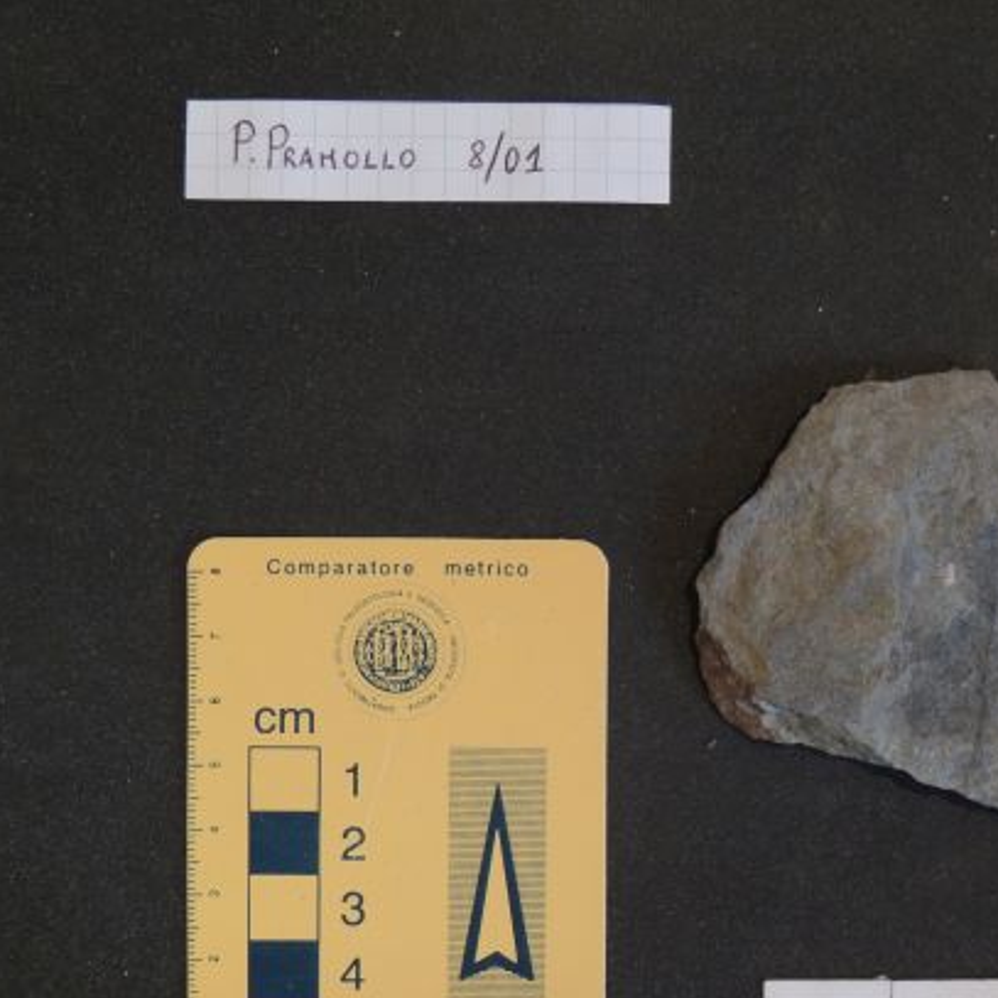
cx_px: 716
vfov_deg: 12.6
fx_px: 4534
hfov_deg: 12.5
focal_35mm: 139
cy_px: 586
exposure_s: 1/30
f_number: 4.1
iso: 400
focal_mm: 17.8
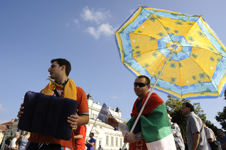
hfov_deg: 54.5
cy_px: 75
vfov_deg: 37.8
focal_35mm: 35
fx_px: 220
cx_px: 113
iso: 400
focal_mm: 35
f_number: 5.6
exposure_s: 1/500
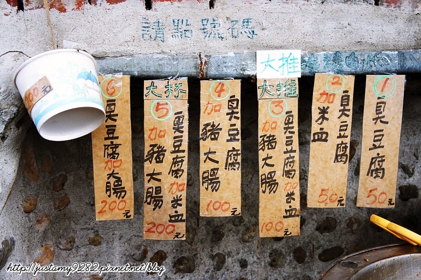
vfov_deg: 30.8
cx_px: 210
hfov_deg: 45.0
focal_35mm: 44
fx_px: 508
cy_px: 140
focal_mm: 29
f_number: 5.6
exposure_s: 1/80
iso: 200
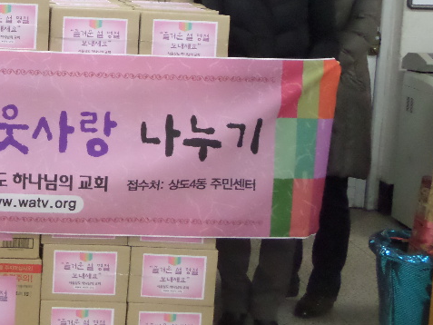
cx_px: -25
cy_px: 45
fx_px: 1101
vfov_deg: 16.6
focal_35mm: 88
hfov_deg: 21.3
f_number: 3.6
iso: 480
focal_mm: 6.8
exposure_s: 1/30
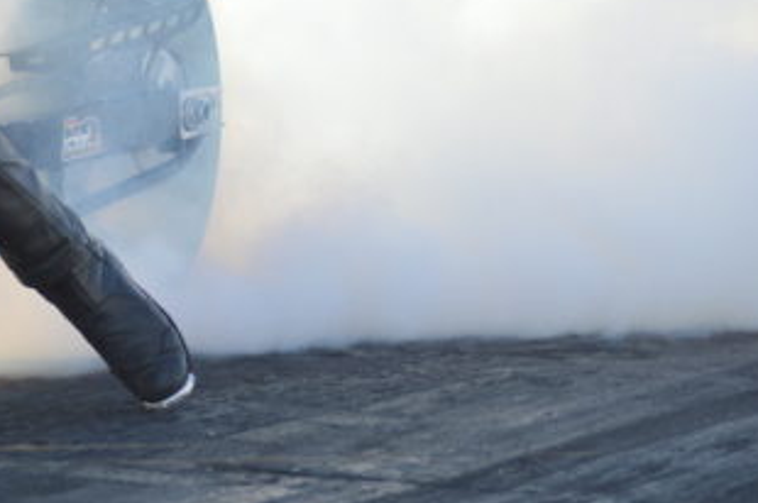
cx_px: -147
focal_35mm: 223
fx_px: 4690
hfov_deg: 9.1
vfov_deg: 6.1
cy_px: -38
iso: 400
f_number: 4.2
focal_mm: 60
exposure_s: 1/500
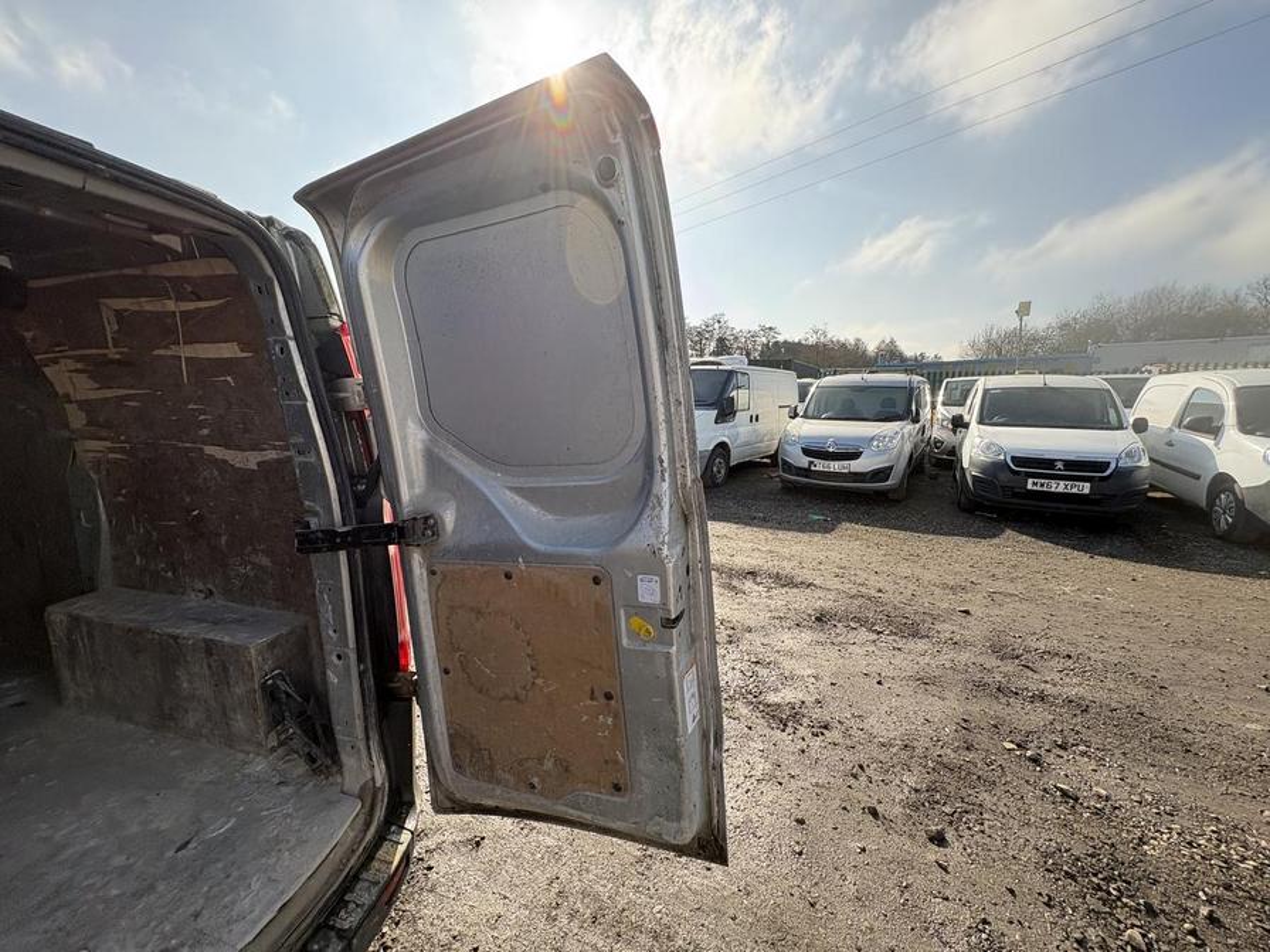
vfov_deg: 85.7
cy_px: 476
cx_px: 635
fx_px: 514
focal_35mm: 14
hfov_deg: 102.1
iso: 40
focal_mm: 2.22
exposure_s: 1/631
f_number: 2.2
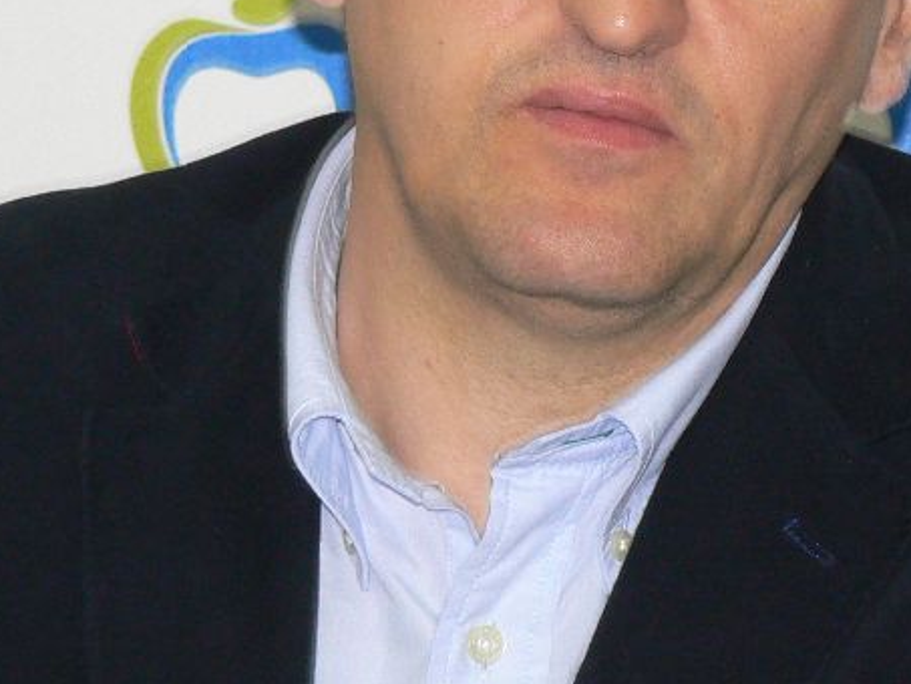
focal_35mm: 332
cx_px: 469
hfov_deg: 6.0
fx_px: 8740
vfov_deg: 4.5
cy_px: 12
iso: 125
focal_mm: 24.6
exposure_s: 1/13
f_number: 3.3
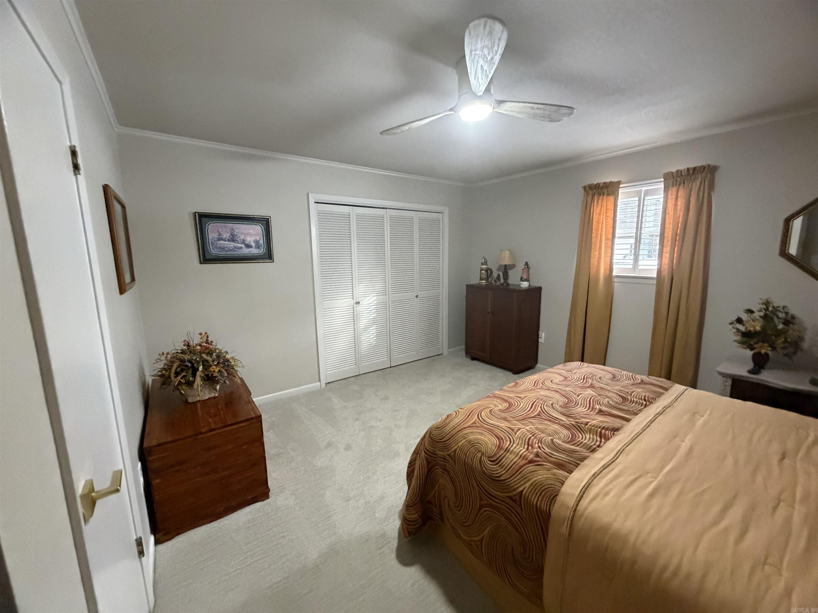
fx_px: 331
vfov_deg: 85.7
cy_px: 306
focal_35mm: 14
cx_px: 409
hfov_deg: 102.1
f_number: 2.2
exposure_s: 1/60
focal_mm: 2.22
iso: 1000
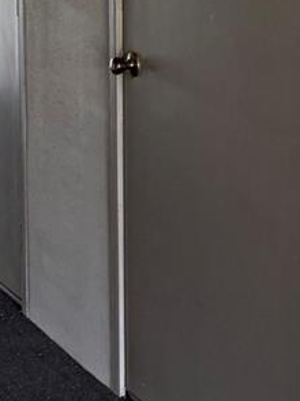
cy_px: -7
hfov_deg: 15.0
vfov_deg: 19.4
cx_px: 98
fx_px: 1134
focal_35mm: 98
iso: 200
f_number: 1.78
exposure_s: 1/121
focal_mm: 6.76
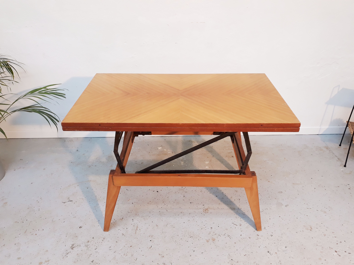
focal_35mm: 27
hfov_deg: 65.3
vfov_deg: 51.4
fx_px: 276
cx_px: 177
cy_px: 132
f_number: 1.7
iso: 100
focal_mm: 3.71
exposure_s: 1/33
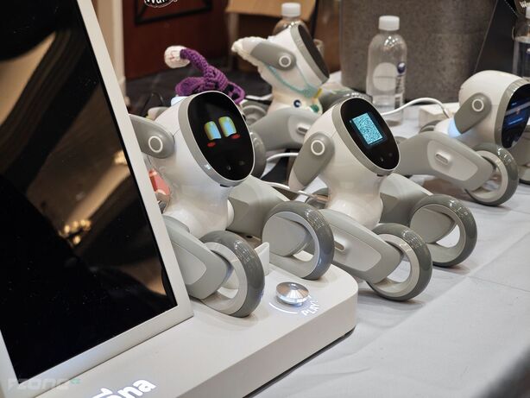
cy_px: 199
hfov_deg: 26.0
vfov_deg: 19.7
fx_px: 1149
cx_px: 265
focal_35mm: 75
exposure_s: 1/120
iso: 320
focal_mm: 12.28
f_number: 1.8
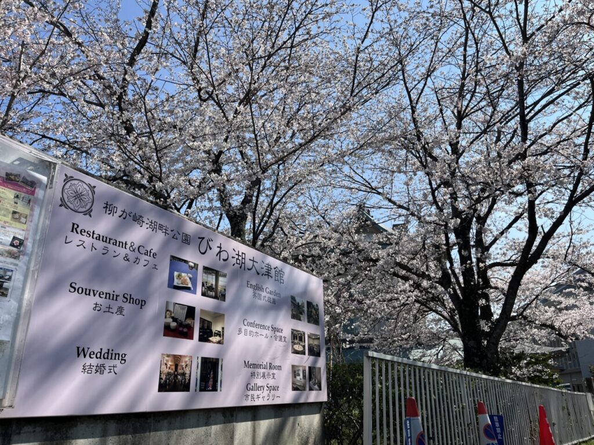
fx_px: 446
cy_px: 222
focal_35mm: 26
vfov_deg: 53.0
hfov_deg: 67.3
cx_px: 297
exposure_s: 1/4016
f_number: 1.6
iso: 50
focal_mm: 5.1
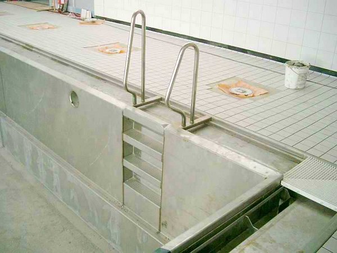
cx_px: 168
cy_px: 126
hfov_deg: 50.1
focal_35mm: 37
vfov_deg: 38.7
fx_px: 360
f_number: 2.6
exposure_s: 1/100
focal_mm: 7.6
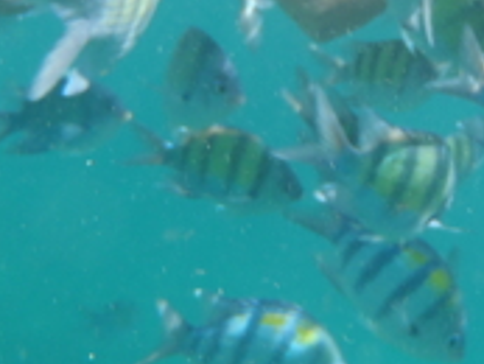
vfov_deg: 16.3
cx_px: 467
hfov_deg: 21.3
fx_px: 1245
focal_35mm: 89
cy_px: 18
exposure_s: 1/160
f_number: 3.9
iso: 80
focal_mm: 5
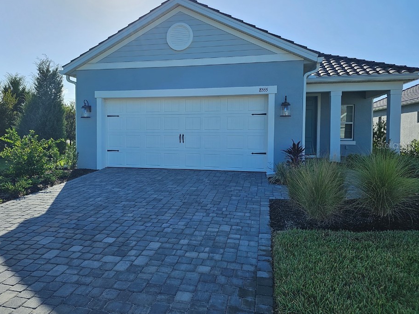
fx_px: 315
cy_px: 145
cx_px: 184
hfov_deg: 67.1
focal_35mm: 26
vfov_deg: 53.0
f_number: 1.7
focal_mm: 6.3
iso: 16
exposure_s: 1/1314
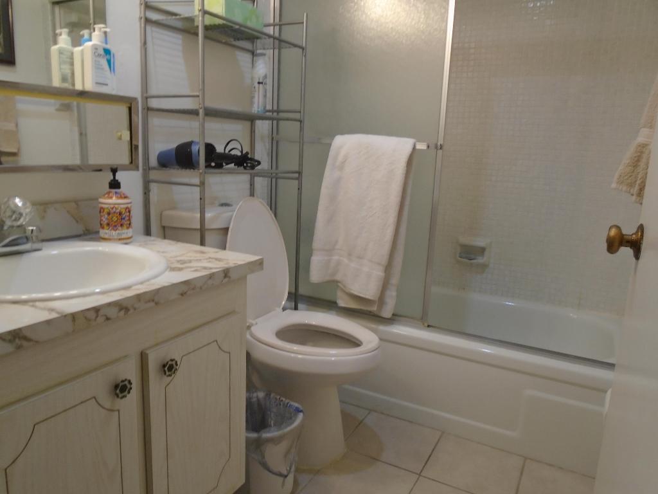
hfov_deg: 67.3
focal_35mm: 26
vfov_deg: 53.1
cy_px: 247
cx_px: 329
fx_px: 494
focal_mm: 4.6
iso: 160
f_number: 3.2
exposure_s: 1/30
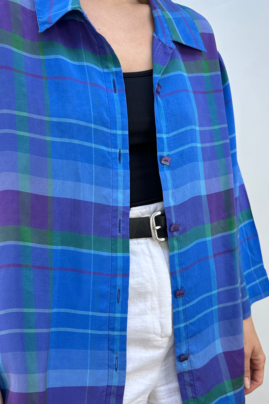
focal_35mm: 36
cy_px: 223
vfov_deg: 53.0
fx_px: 403
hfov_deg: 36.7
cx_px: 101
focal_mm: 6.86
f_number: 1.78
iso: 80
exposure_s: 1/254
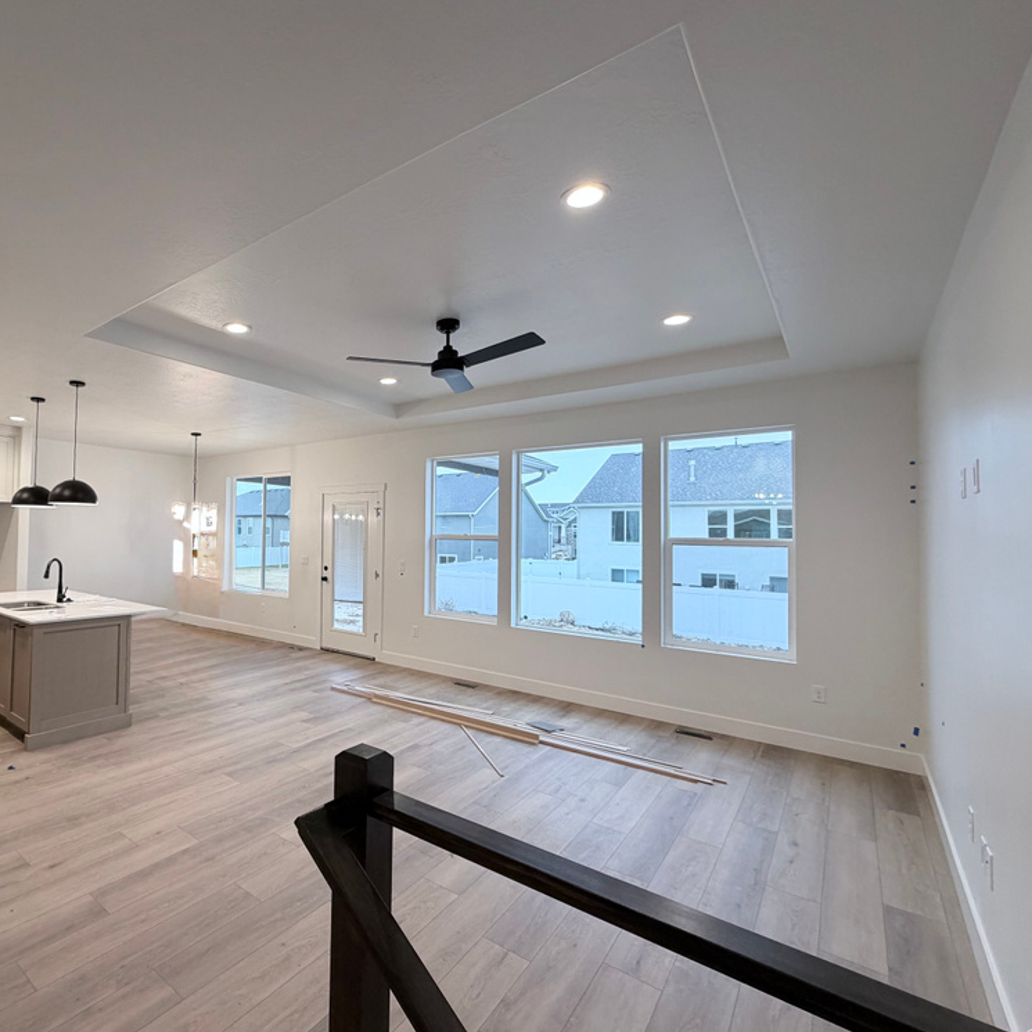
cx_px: 335
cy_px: 518
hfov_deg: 80.9
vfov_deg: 84.0
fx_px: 573
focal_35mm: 17
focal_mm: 2.22
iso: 200
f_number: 2.2
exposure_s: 1/120
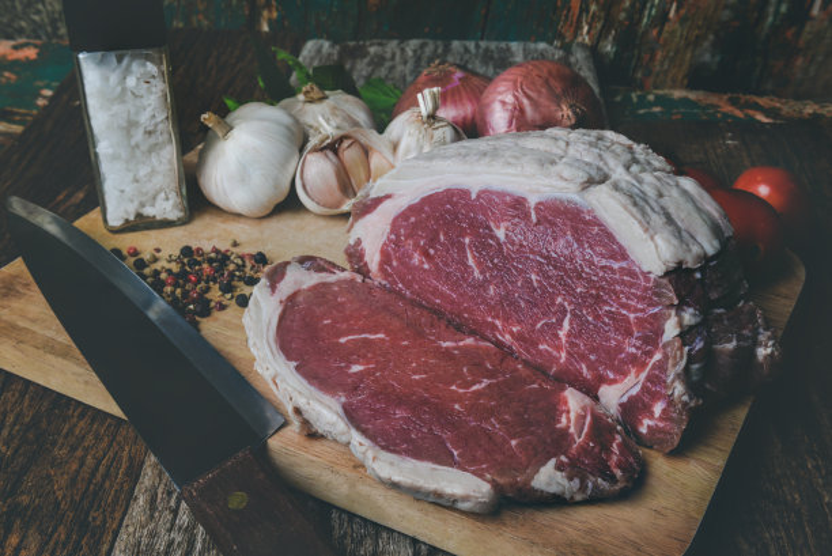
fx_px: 1018
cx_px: 416
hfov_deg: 44.5
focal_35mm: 44
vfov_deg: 30.6
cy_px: 278
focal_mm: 44
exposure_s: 1/125
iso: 200
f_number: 16
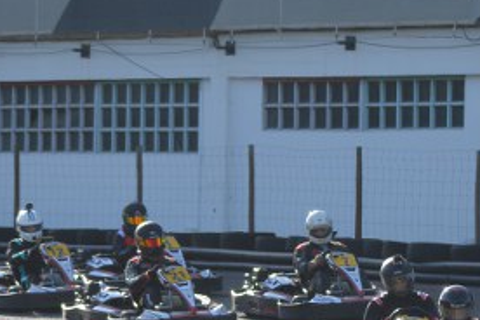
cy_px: 461
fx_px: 4775
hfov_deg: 5.7
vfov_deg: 3.8
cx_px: 522
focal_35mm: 358
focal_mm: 55
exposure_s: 1/1250
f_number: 5
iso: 400
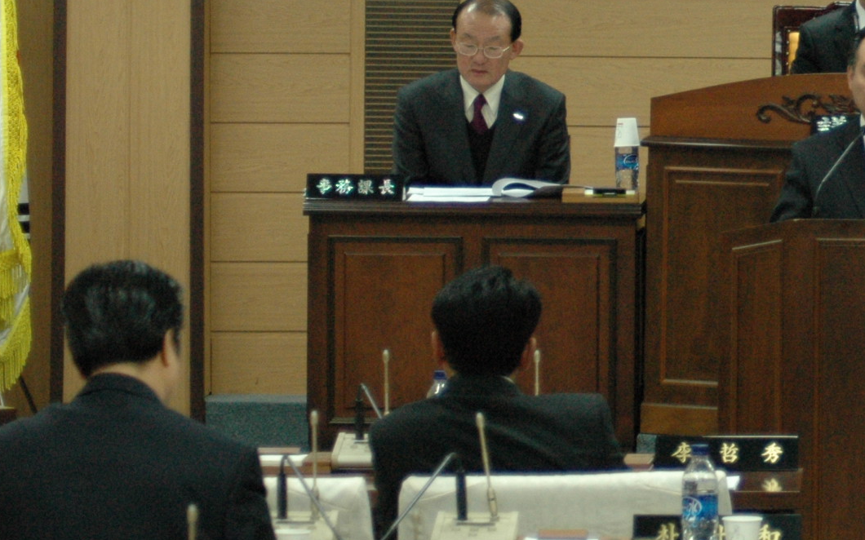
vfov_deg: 5.4
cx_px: 902
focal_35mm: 242
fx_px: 5706
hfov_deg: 8.6
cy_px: 119
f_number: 4.2
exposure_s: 1/60
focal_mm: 75
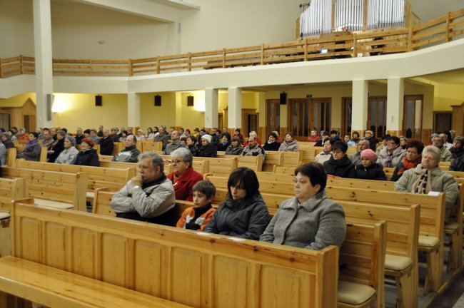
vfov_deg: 35.4
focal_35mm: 38
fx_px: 483
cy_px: 154
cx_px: 232
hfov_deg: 51.3
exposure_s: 1/13
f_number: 4
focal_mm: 25
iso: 1600
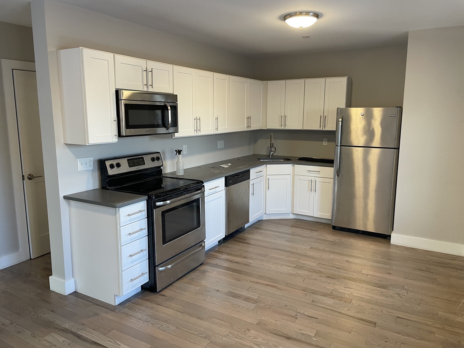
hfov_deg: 67.3
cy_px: 174
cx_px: 232
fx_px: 349
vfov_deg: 53.1
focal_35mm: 26
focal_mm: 4.2
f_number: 1.6
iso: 80
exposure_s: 1/60
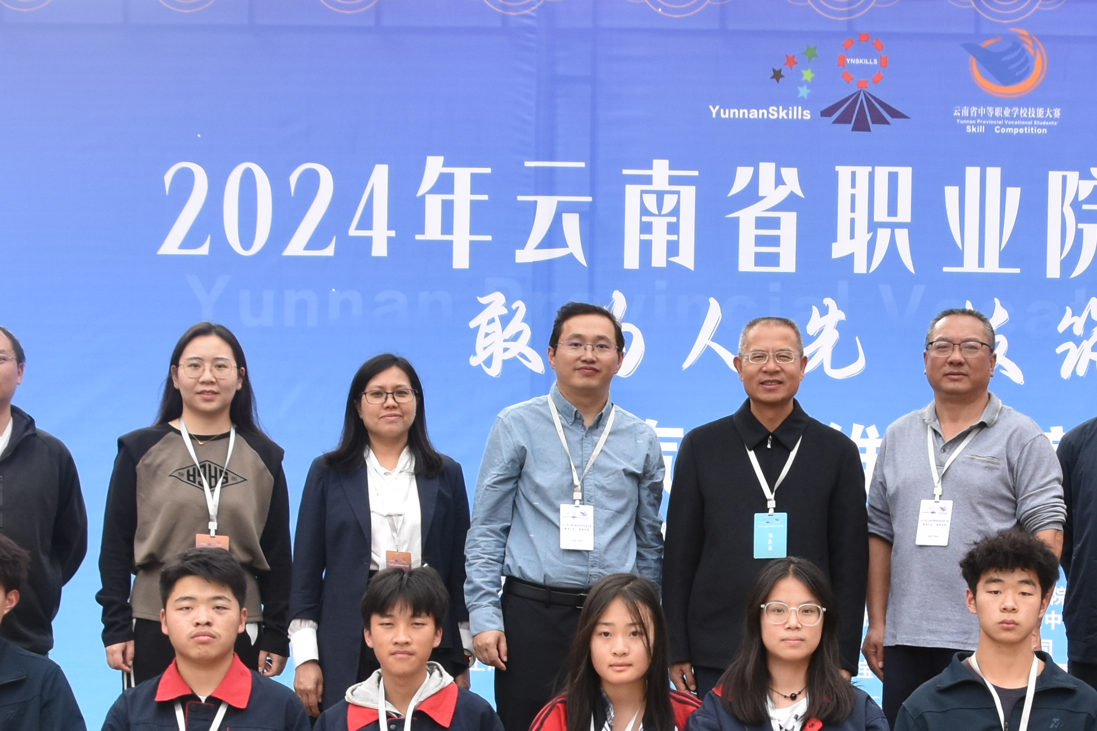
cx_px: 765
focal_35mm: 82
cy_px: 654
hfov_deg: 24.6
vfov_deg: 16.4
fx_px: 2498
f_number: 8
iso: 400
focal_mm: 20
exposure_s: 1/200
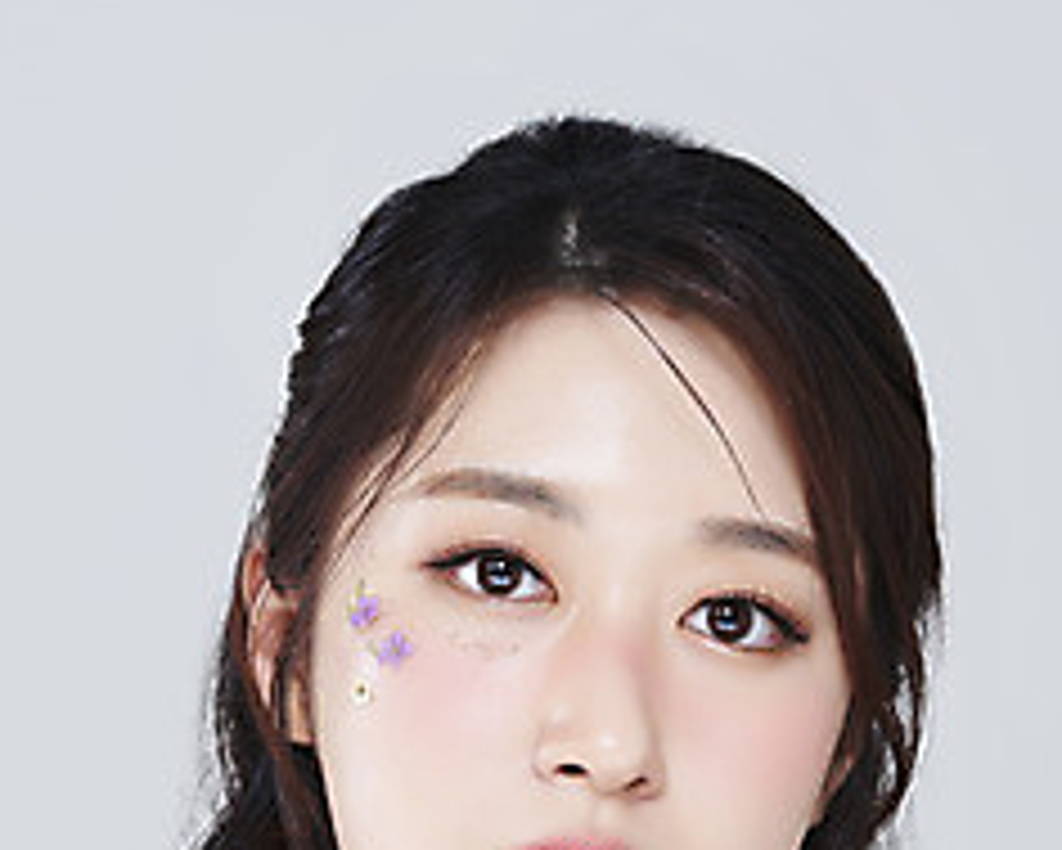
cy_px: 801
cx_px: 583
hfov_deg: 11.5
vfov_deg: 9.2
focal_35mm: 167
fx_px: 5251
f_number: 11
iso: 64
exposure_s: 1/125
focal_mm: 105
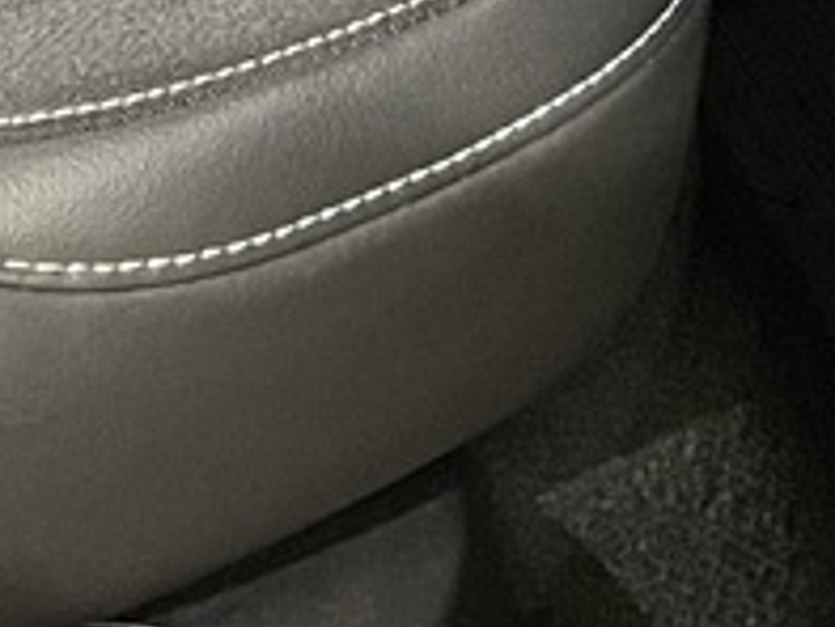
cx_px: -420
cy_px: -1190
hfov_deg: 10.1
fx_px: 4586
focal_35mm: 190
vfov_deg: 7.1
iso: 500
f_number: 1.6
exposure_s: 1/50
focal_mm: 4.2
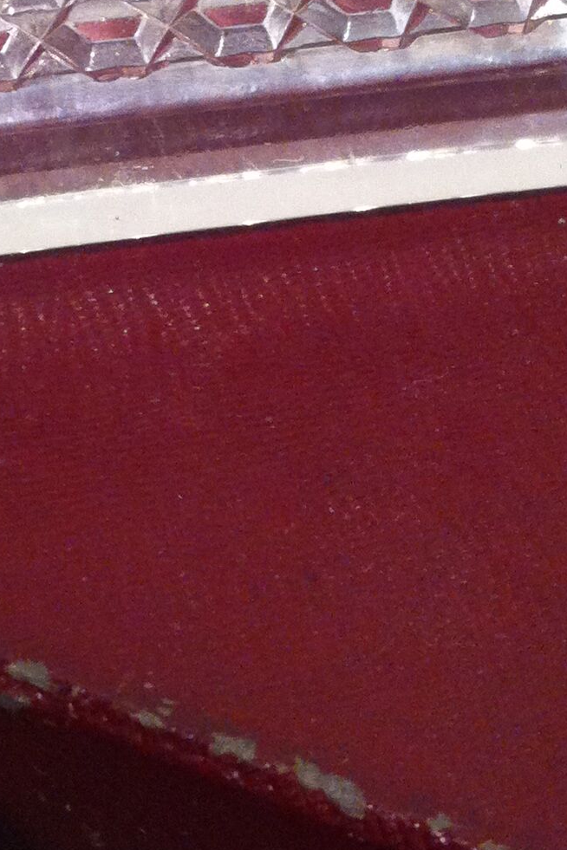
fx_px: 2268
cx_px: 93
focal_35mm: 96
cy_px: 154
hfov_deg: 14.2
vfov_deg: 21.0
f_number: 2.8
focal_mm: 3.85
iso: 250
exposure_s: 1/17
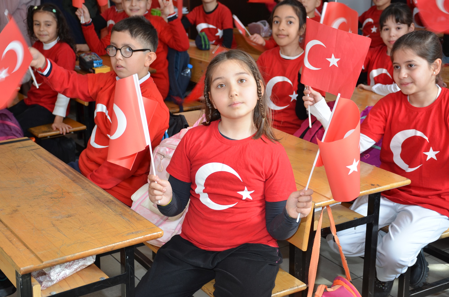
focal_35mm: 57
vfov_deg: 23.7
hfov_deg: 35.1
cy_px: 148
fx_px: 709
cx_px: 224
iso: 400
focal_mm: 38
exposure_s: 1/60
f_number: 4.2
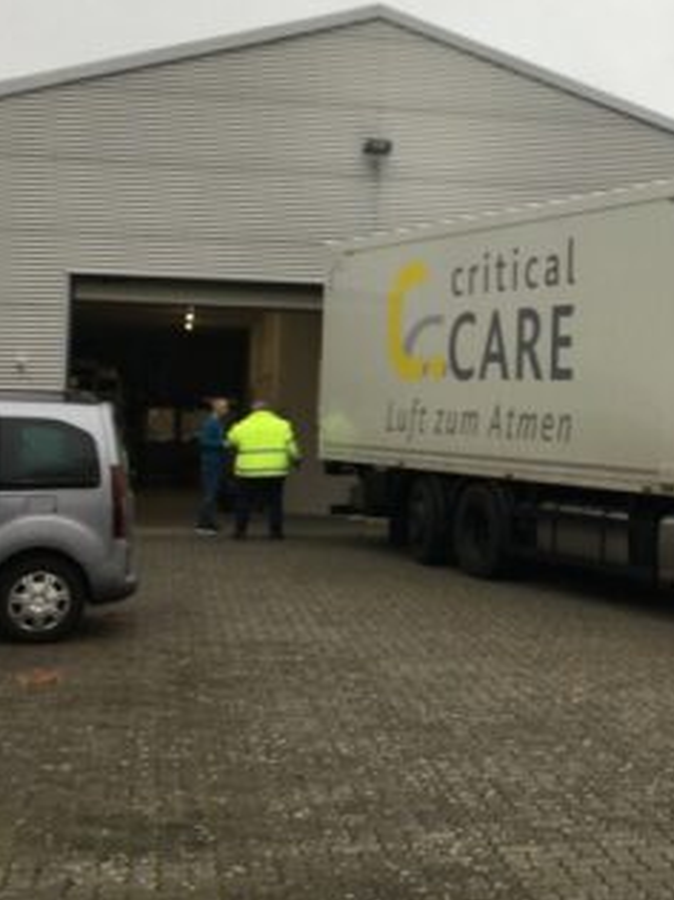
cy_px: 337
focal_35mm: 59
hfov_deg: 24.2
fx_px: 1533
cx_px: 583
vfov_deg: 32.6
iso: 25
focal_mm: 4.2
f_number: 2.2
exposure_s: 1/106
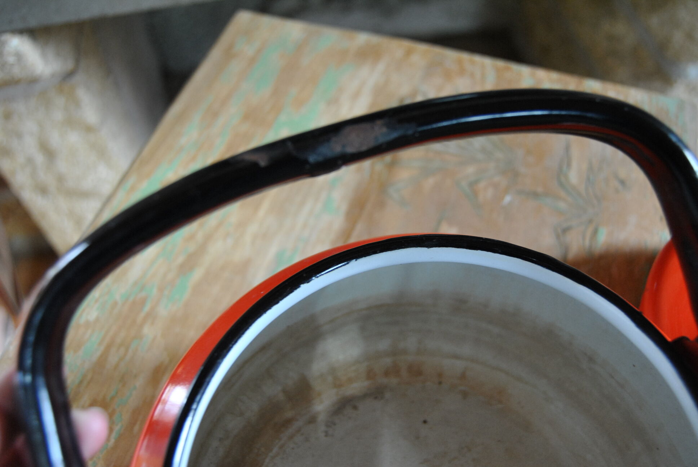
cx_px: 349
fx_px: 670
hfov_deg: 55.0
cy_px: 234
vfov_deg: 38.5
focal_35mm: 34
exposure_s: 1/30
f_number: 3.8
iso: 500
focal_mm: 23
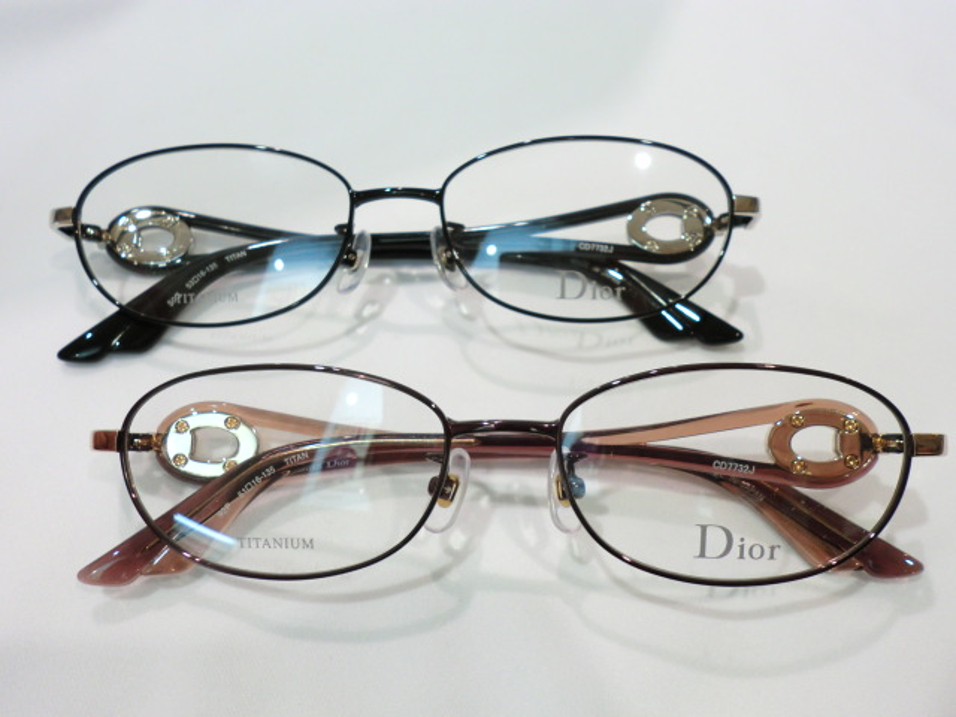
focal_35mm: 32
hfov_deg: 56.8
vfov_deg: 44.2
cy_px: 358
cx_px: 478
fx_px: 884
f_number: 3.5
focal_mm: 5.8
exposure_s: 1/60
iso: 125
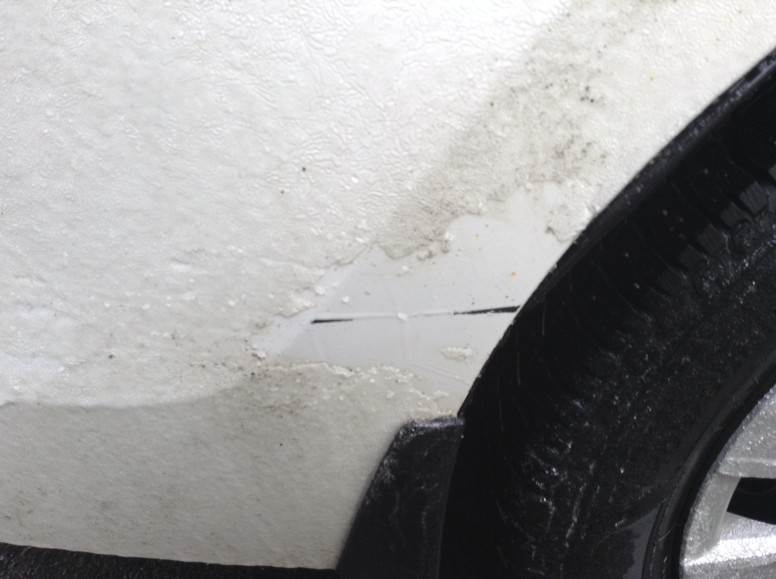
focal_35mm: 33
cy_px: 290
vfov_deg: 42.8
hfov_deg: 55.4
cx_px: 388
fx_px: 739
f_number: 2.4
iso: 40
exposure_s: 1/120
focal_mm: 3.3
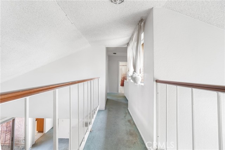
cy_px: 75
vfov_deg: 77.3
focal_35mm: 15
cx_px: 112
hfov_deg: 100.4
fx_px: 94
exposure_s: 1/5
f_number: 7.1
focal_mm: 10
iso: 320
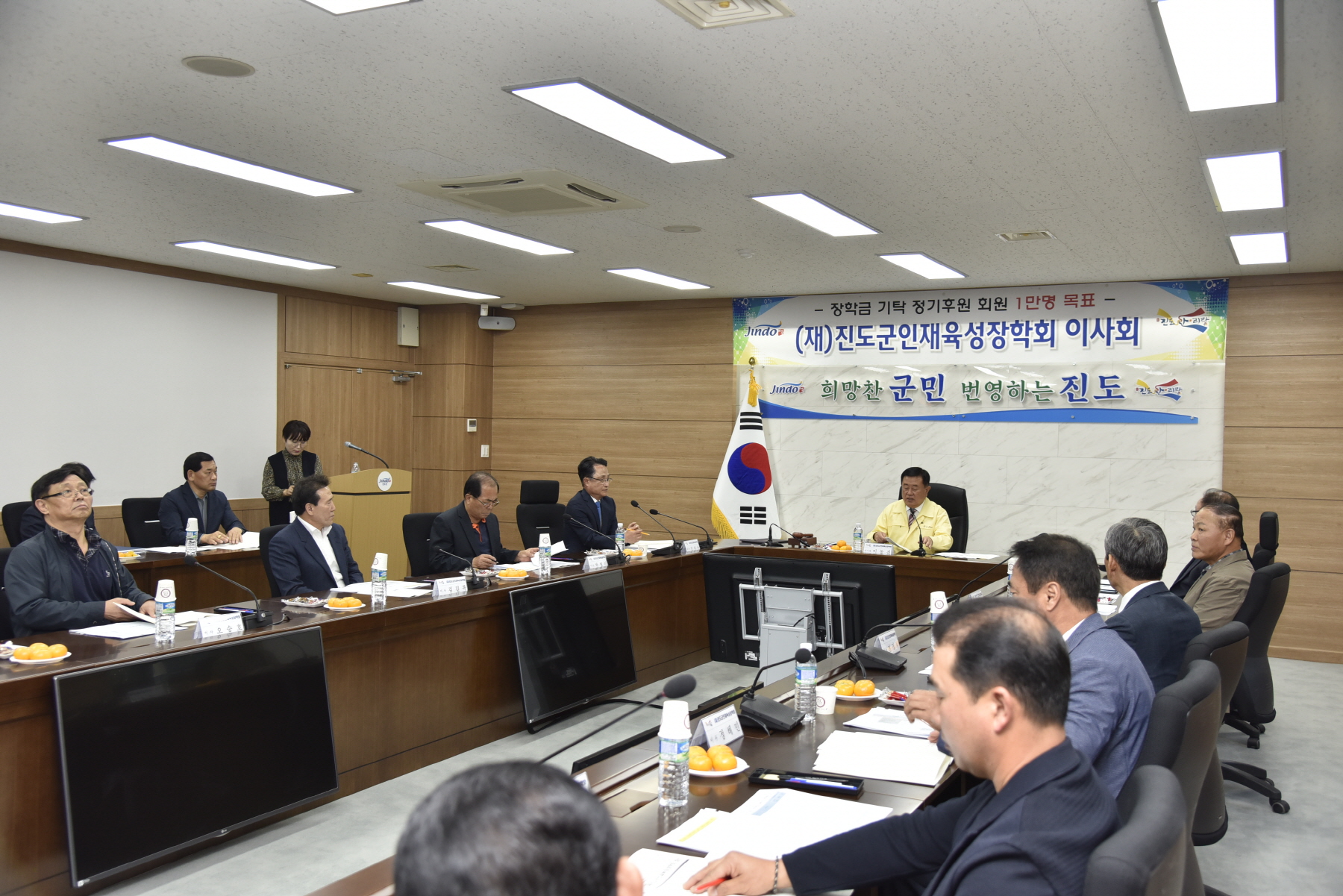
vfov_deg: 41.1
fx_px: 1194
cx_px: 672
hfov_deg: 58.7
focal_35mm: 32
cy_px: 448
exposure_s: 1/125
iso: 800
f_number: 4.5
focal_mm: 32
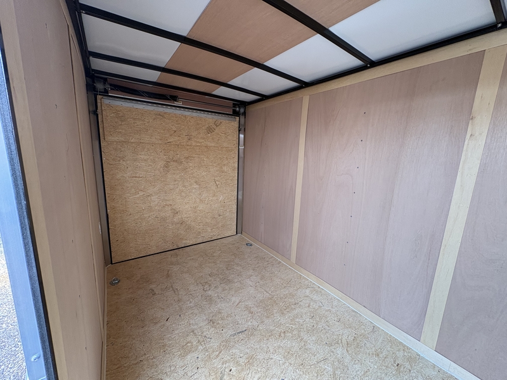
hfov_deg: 102.1
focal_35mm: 14
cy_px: 190
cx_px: 254
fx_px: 205
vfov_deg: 85.7
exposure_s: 1/99
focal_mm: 2.22
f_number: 2.2
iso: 200
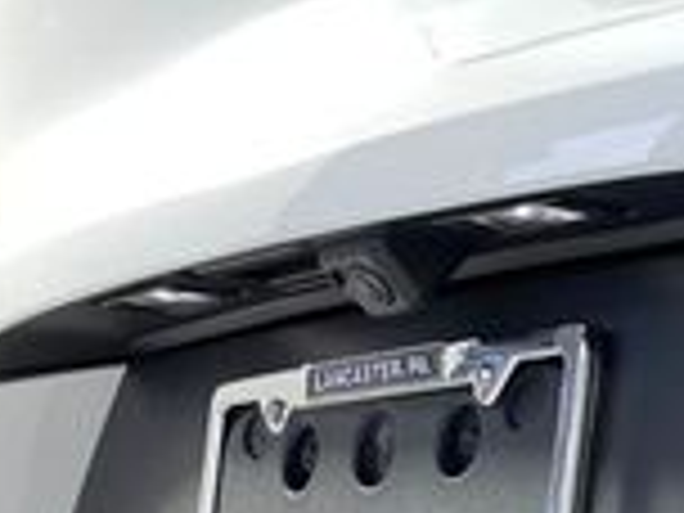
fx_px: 2332
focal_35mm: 118
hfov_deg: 14.7
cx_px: 1224
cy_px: 1071
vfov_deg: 11.2
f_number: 1.8
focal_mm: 3.99
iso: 20
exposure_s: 1/120
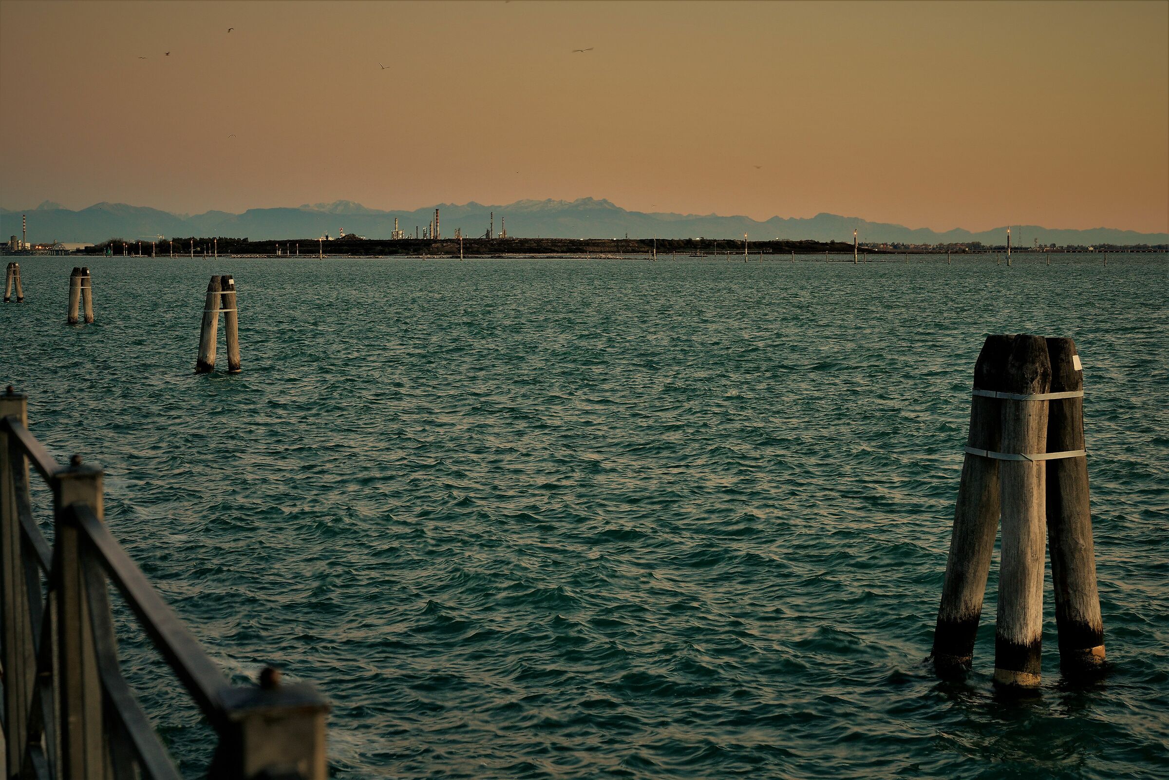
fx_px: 2273
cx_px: 584
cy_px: 390
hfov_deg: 28.8
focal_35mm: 70
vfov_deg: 19.5
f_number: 8
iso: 800
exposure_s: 1/20
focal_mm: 70
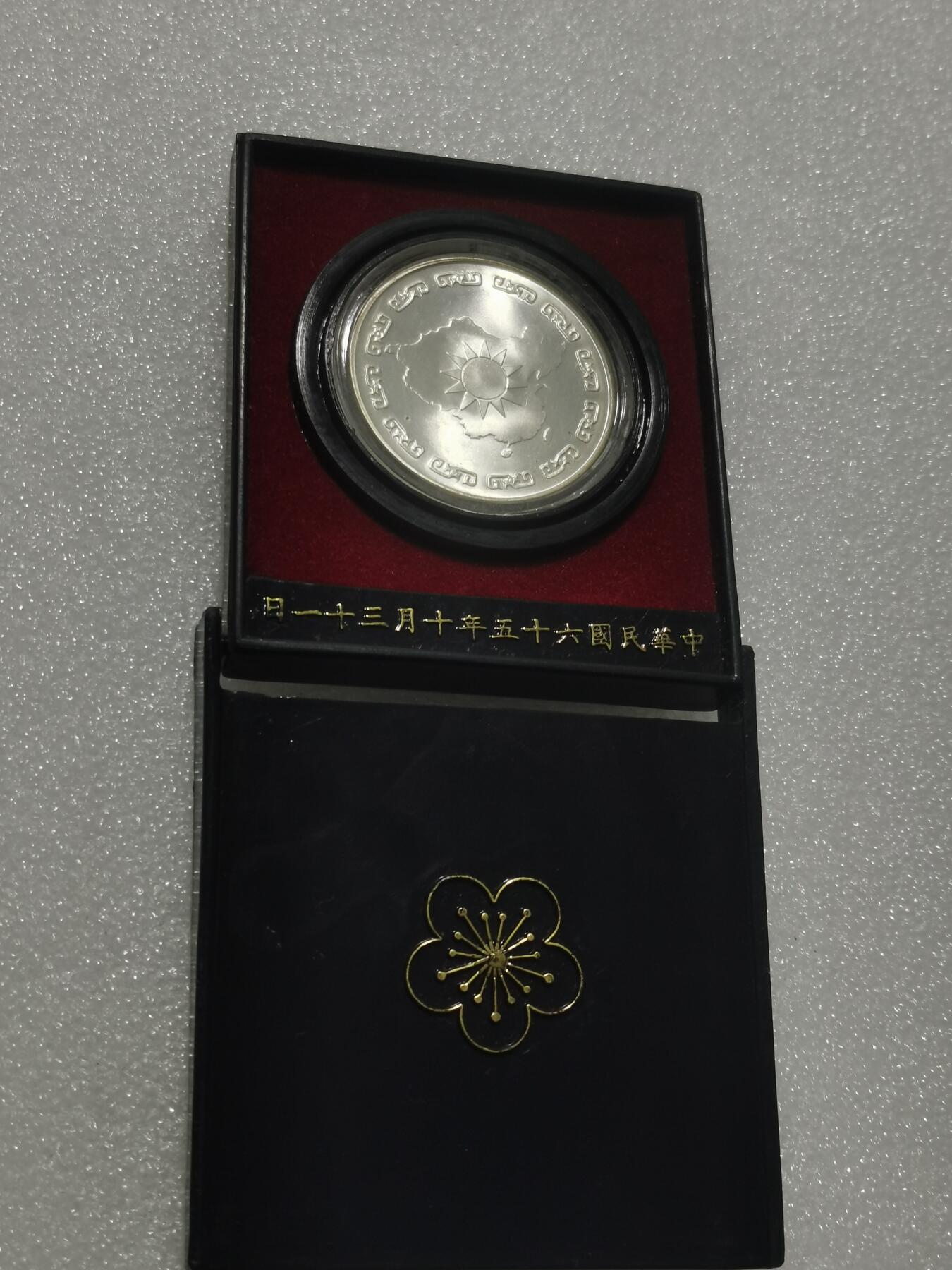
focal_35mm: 53
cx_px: 476
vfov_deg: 36.2
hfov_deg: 27.5
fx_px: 1943
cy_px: 635
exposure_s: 1/115
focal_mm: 5.58
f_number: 1.8
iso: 50
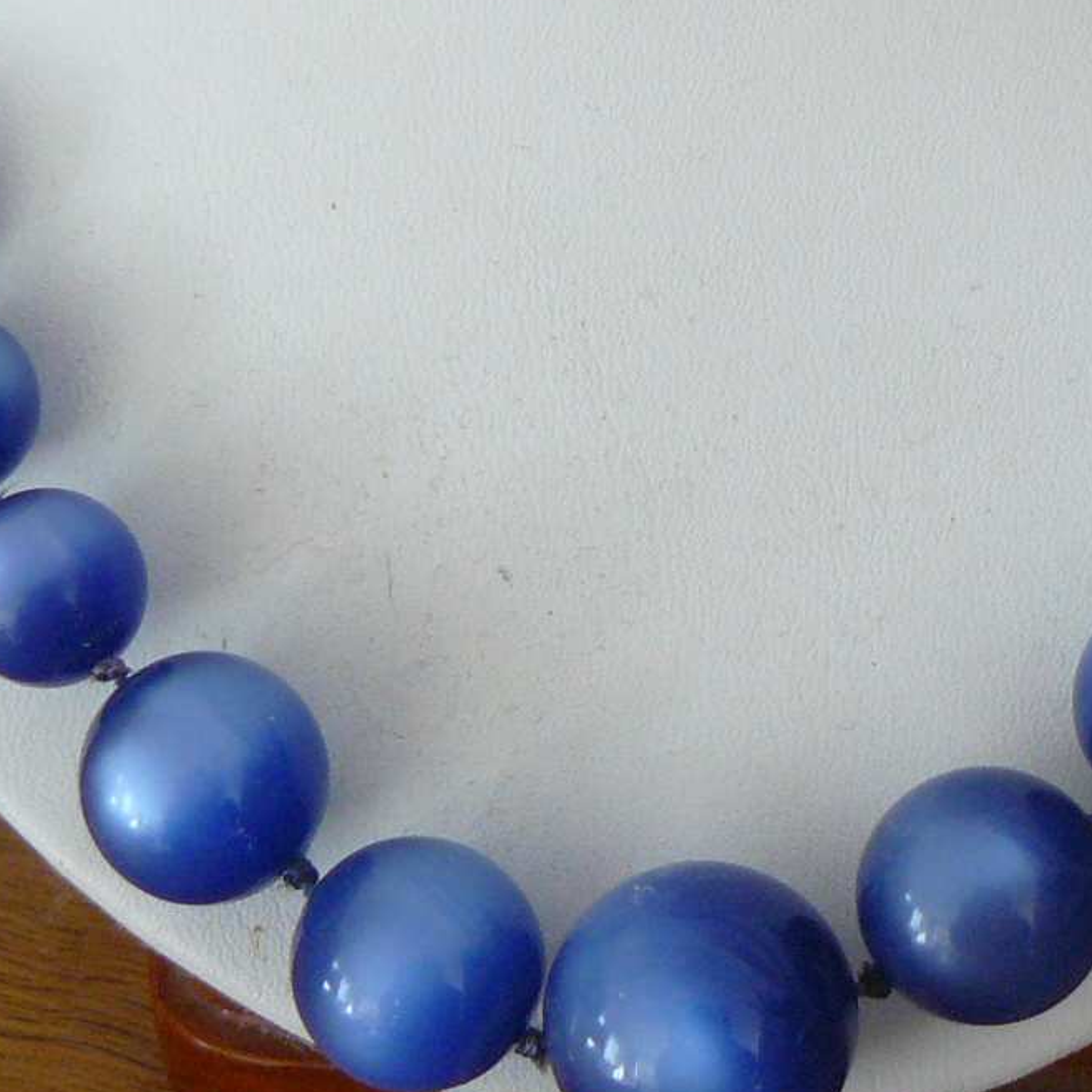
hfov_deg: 17.5
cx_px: 752
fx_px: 3533
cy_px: 80
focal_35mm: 99
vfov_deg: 17.3
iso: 200
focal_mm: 6
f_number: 2.8
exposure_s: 1/25
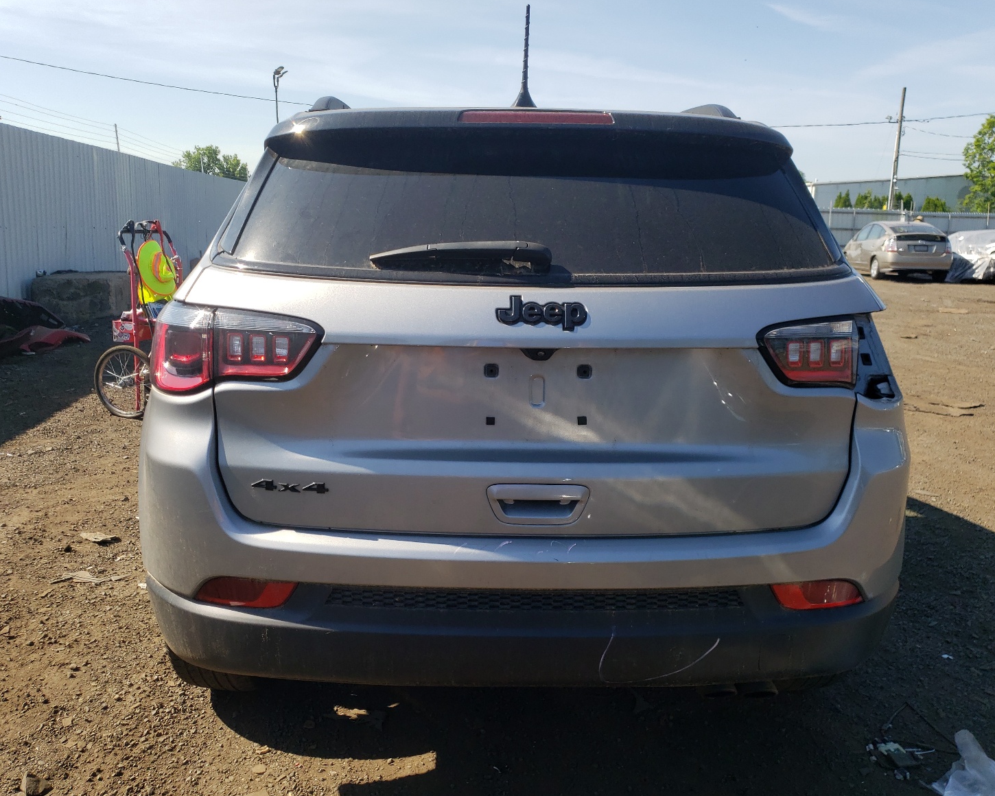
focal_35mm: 28
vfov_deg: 51.5
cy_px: 393
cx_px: 510
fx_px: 825
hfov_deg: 62.2
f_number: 1.5
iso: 50
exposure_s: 1/2000
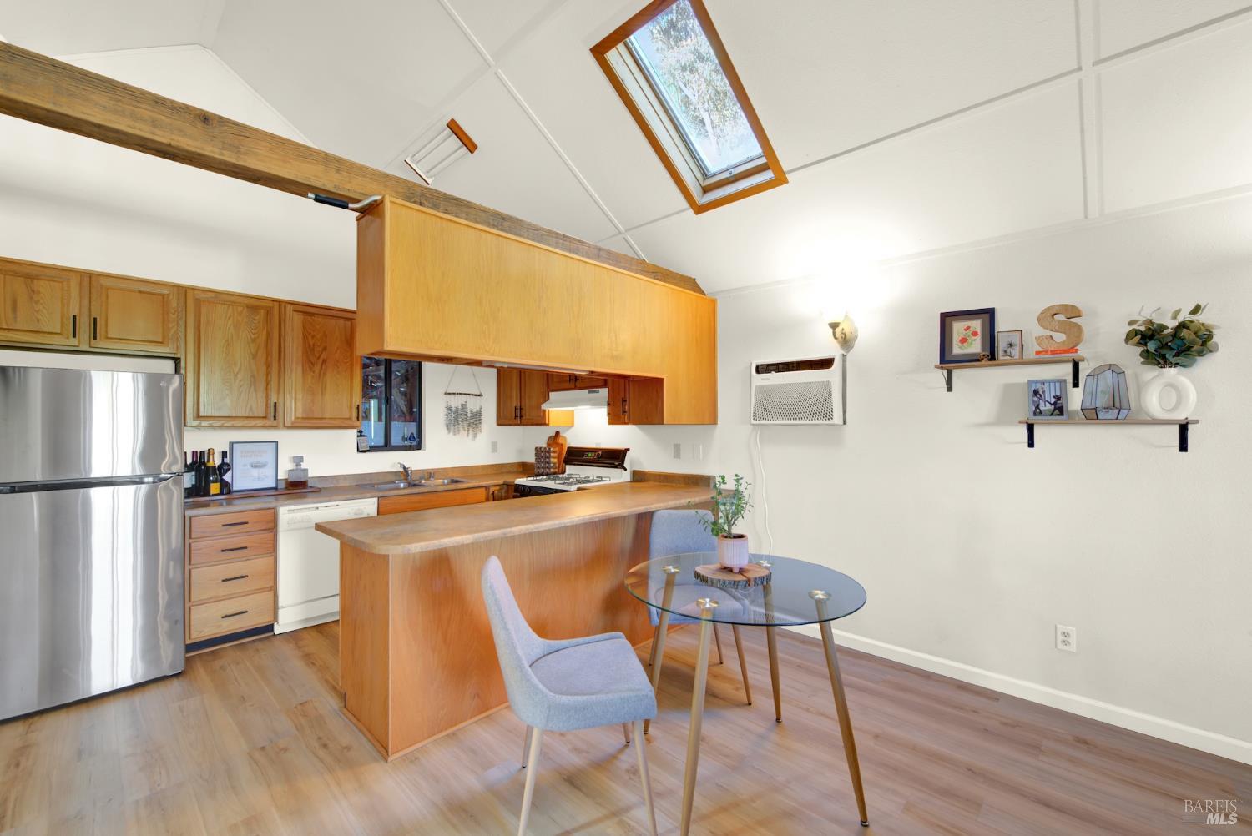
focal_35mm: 14
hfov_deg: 104.2
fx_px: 487
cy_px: 418
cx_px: 626
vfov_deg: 81.3
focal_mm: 14
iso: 100
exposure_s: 2.5
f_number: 14
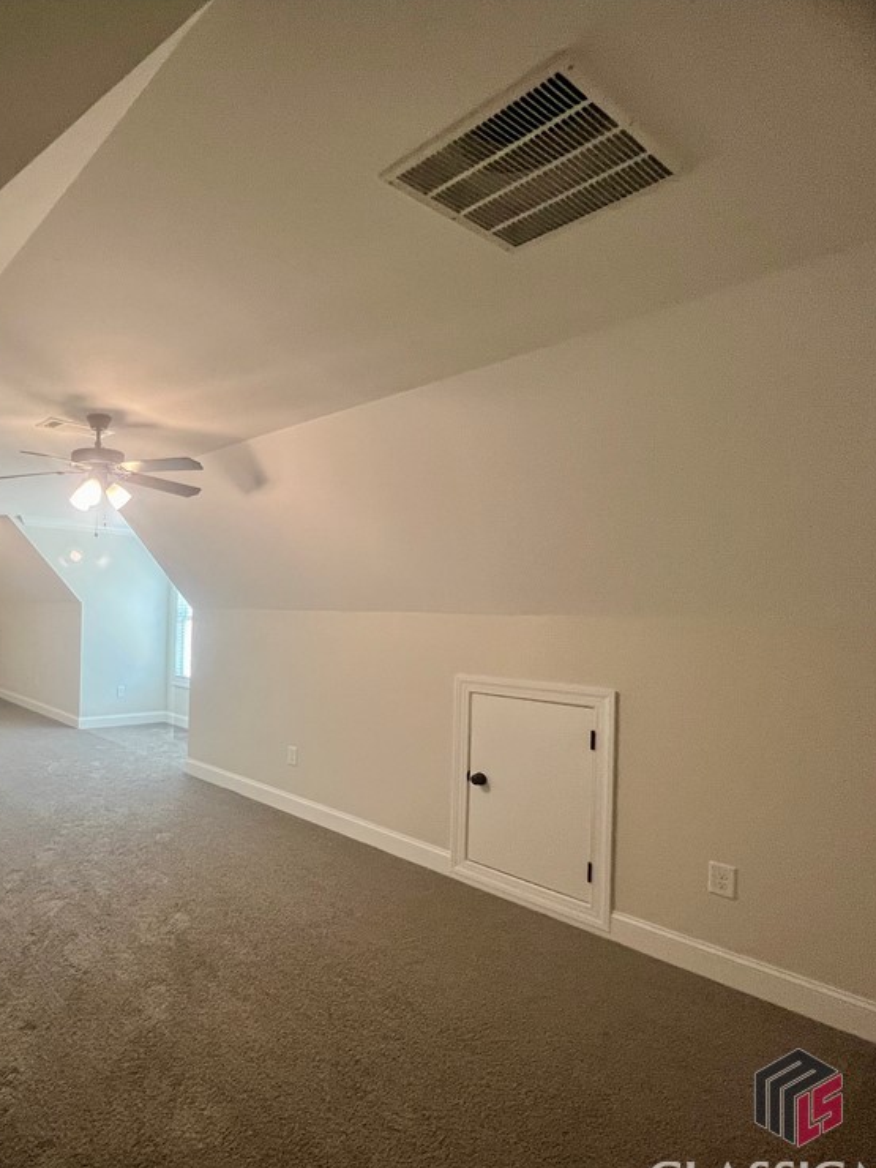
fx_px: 607
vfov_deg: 87.7
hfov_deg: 64.1
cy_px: 601
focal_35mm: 18
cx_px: 153
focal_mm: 1.57
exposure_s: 1/120
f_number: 1.8
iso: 160
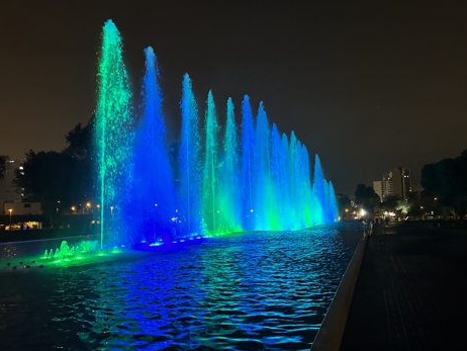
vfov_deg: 46.8
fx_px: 405
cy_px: 187
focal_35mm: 30
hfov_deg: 59.9
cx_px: 218
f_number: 1.5
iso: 500
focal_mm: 5.7
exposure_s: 1/40
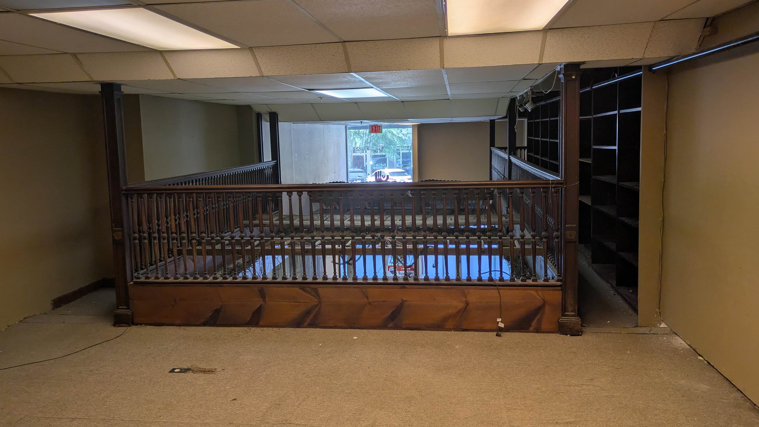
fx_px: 563
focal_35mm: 28
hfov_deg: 67.9
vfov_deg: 41.5
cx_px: 378
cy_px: 204
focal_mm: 5.43
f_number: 1.89
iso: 44
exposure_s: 1/138
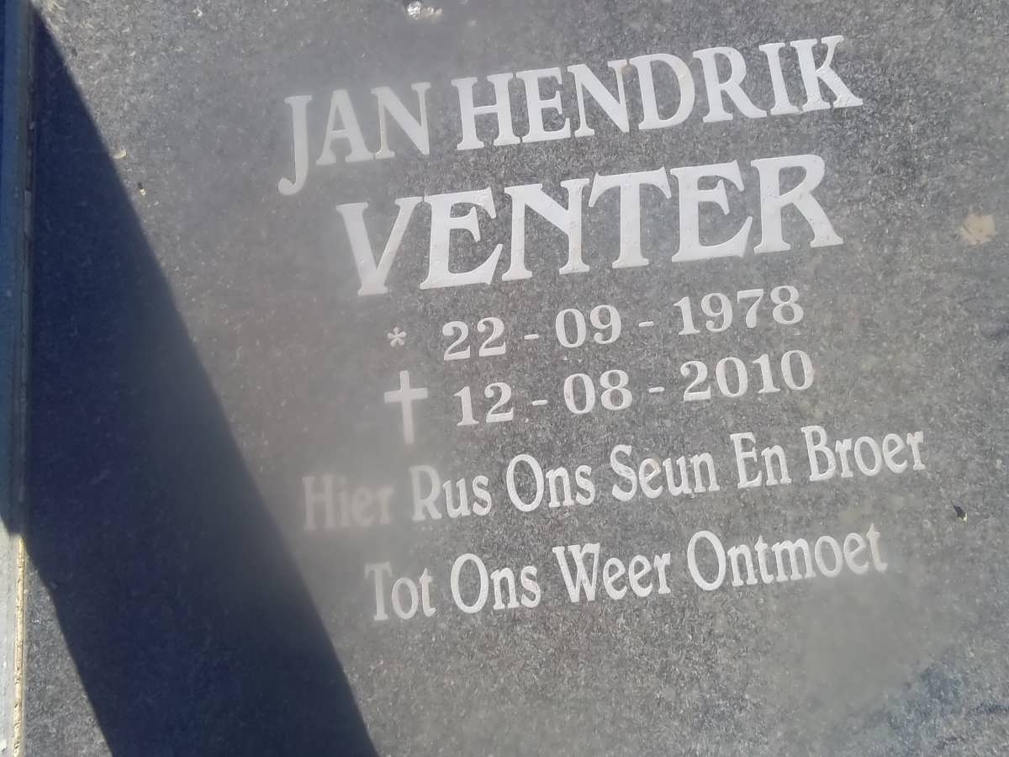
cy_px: 378
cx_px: 504
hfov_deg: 56.8
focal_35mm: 32
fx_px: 933
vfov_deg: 44.2
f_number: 5.5
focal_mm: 5.7
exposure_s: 1/160
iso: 80
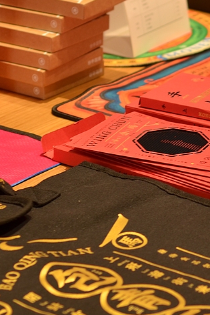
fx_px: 1775
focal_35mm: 203
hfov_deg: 6.7
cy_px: 111
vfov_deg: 10.1
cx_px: 219
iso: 100
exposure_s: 1/50
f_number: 3.5
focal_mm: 50
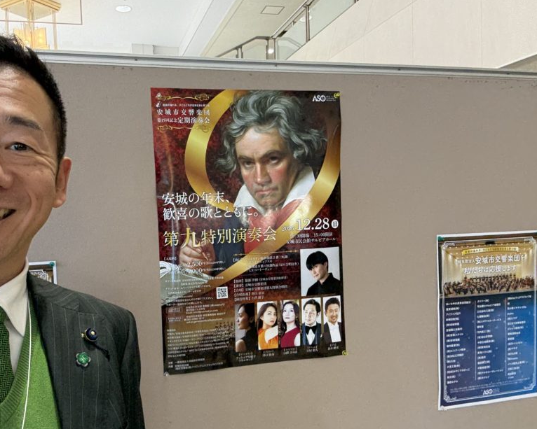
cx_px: 219
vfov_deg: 48.5
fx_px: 477
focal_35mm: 30
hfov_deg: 58.4
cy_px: 232
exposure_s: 1/60
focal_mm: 2.69
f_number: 1.9
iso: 125
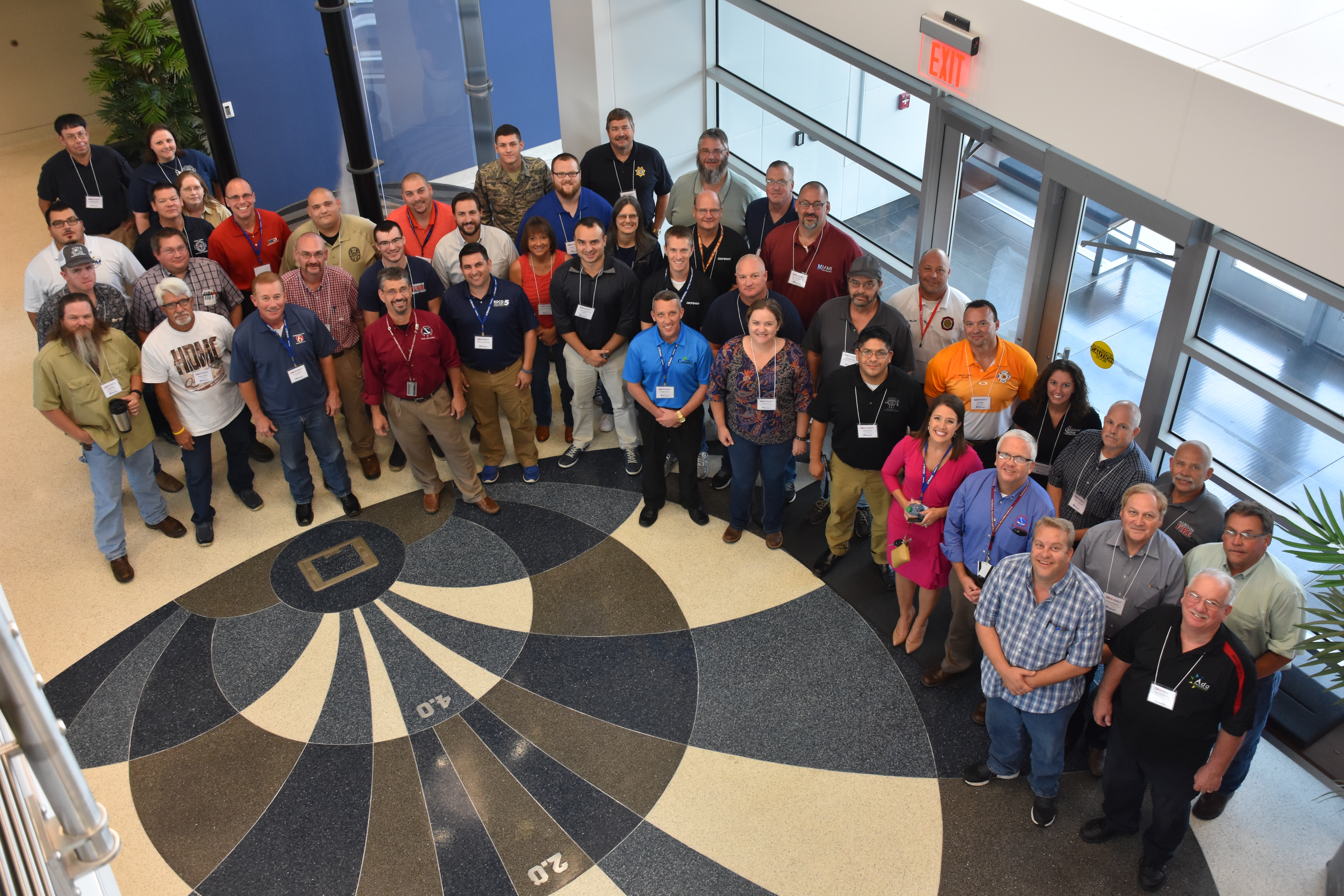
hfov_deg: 57.2
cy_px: 448
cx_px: 672
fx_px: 1232
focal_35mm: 33
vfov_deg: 40.0
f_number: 4.5
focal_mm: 22
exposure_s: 1/80
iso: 800
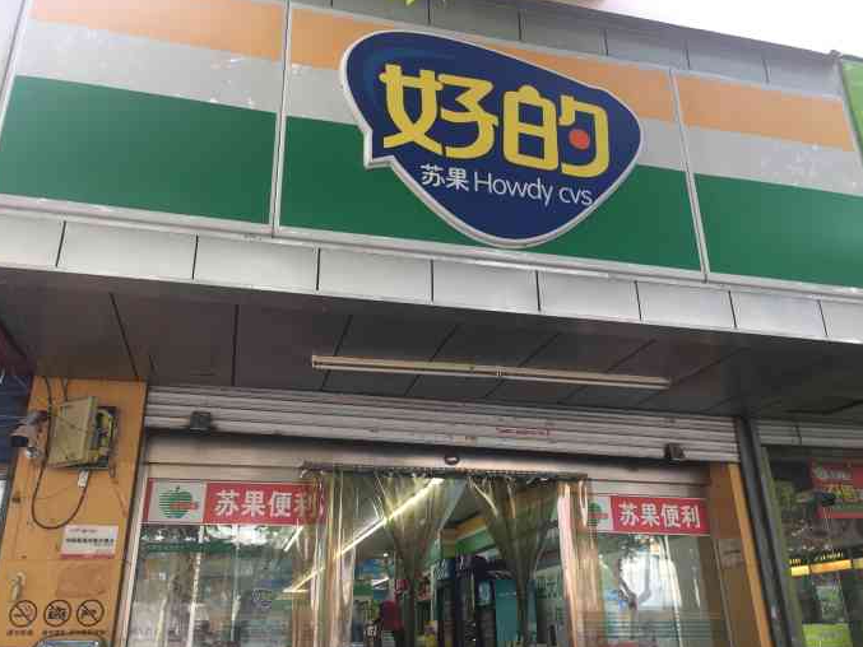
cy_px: 323
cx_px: 432
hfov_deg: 60.0
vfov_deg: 46.8
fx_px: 748
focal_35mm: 30
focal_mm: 4.15
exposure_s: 1/50
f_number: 2.2
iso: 25
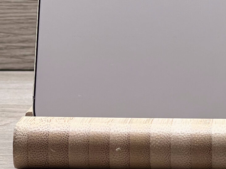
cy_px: -18
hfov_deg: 7.4
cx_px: 158
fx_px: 1757
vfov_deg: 5.5
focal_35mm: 269
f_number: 2.8
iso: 80
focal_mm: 9
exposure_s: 1/100
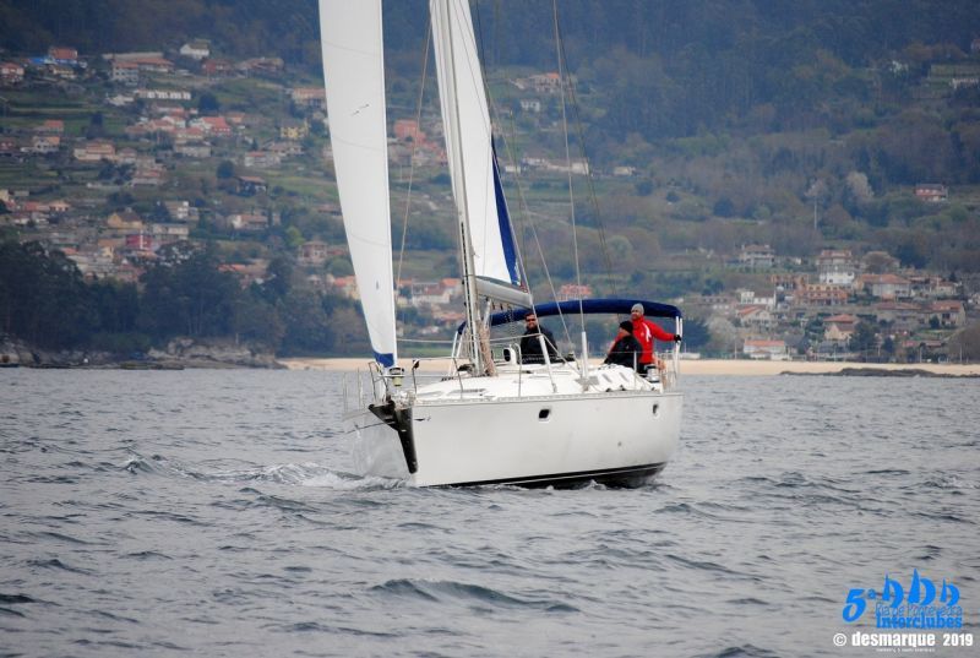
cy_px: 329
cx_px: 490
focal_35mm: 248
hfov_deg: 8.3
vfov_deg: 5.6
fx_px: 6751
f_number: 5.3
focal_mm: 165
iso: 400
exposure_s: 1/400
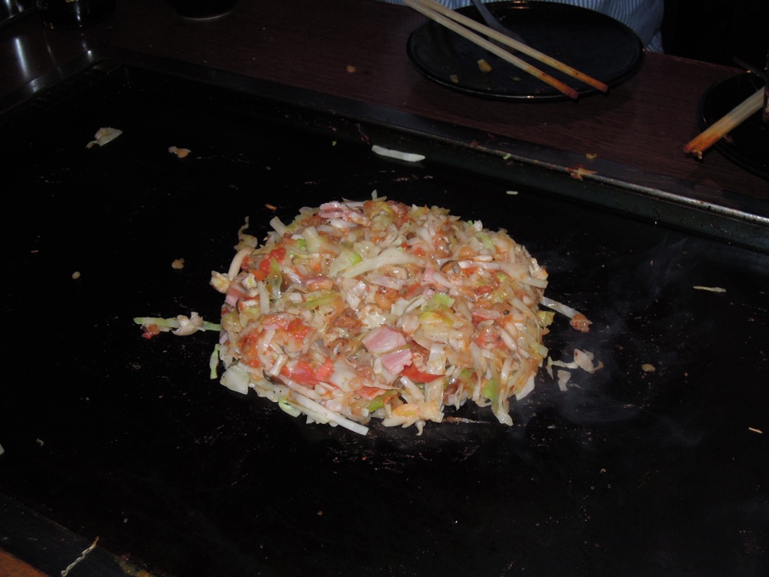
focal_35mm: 45
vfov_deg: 32.2
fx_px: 1000
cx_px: 384
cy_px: 288
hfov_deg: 42.1
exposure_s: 1/40
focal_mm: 8.1
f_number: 3.5
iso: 200
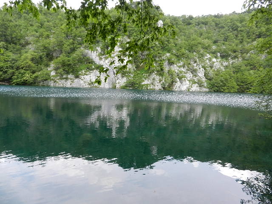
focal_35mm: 25
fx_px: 196
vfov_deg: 54.9
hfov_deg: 69.4
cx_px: 136
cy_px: 102
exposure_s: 1/320
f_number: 3.5
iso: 160
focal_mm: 4.5
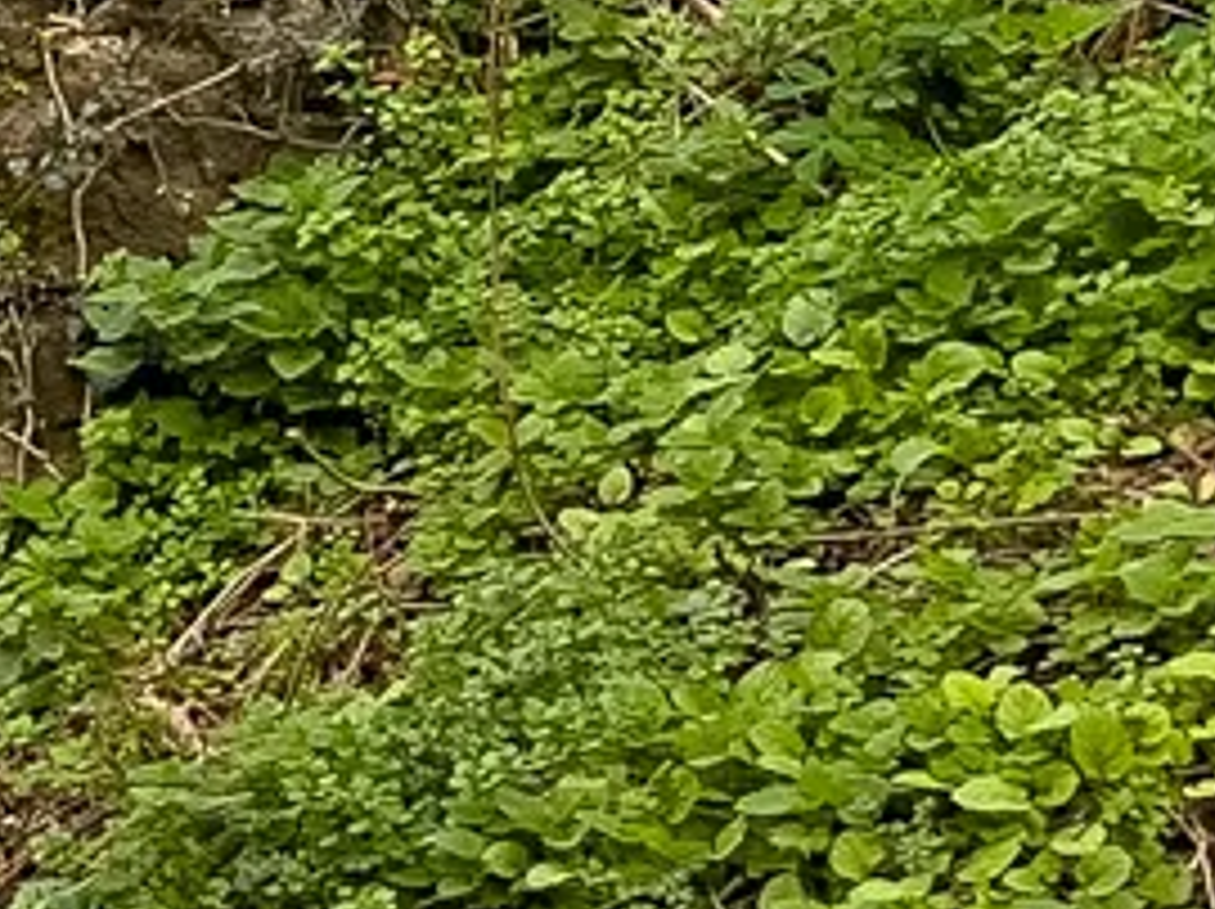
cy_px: -932
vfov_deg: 7.7
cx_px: -1233
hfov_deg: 9.9
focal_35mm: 185
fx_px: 6488
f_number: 1.5
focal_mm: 5.7
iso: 50
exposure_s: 1/730
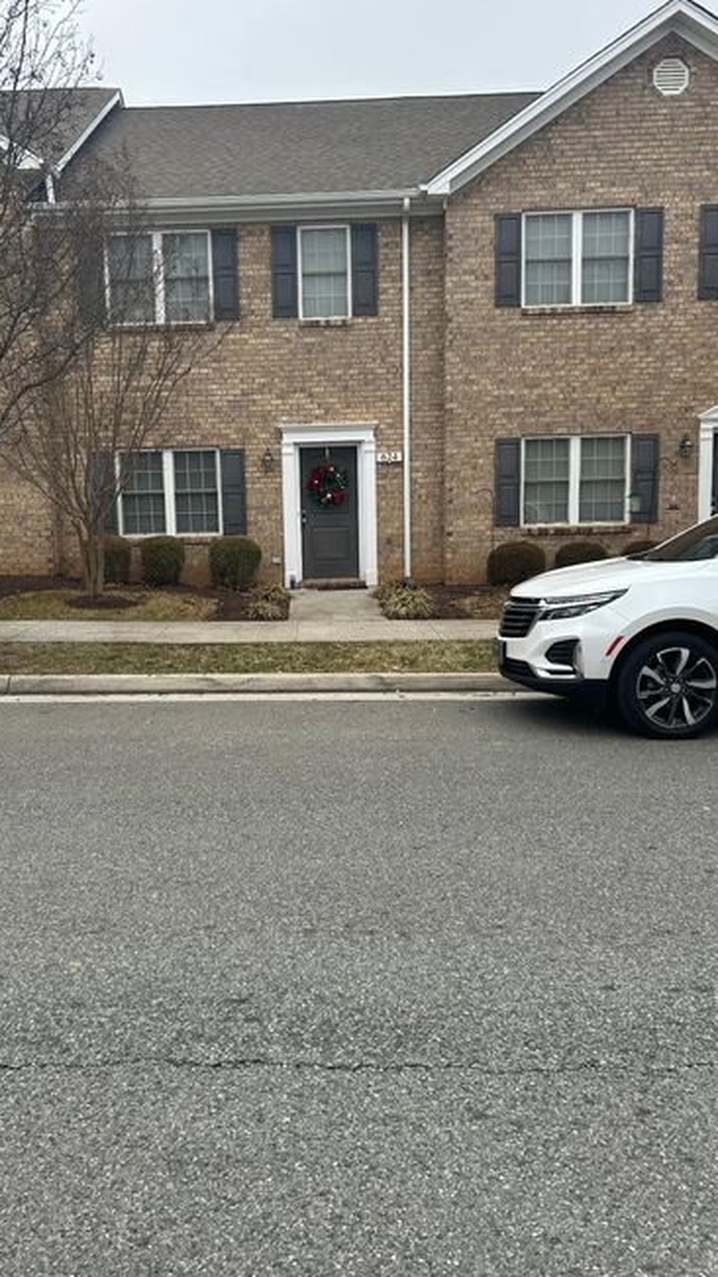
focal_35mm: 29
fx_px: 982
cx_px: 290
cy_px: 625
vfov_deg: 66.1
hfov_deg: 40.0
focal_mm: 5.7
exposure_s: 1/121
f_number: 1.5
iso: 40
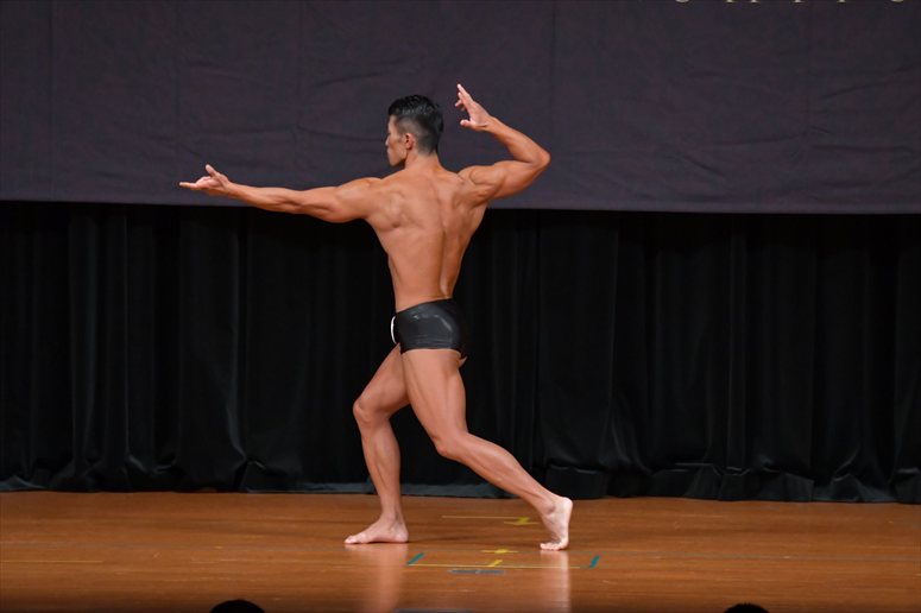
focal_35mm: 270
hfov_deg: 7.6
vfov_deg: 5.1
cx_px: 460
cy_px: 306
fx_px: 6904
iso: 4000
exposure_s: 1/400
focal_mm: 180
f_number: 5.6
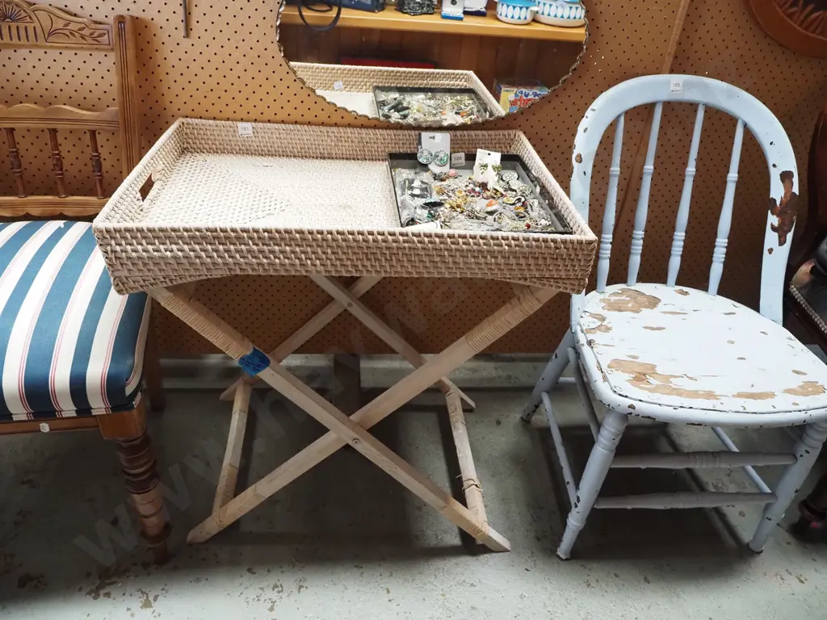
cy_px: 310
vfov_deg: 56.8
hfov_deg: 71.6
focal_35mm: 24
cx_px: 414
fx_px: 573
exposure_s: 1/20
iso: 2500
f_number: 5.6
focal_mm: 12
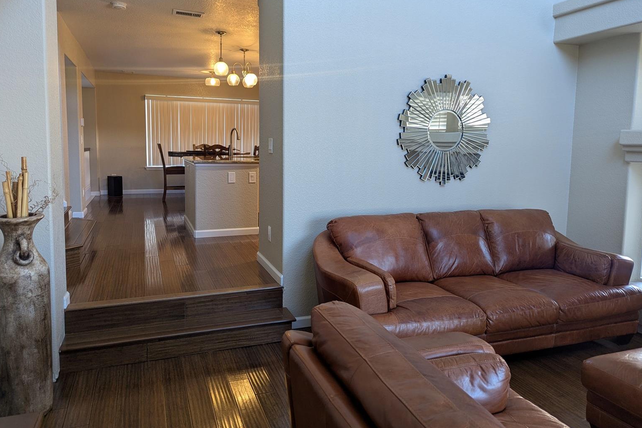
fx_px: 464
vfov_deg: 49.5
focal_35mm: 26
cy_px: 193
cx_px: 317
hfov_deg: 69.4
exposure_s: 1/40
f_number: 1.85
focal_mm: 6.81
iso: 77
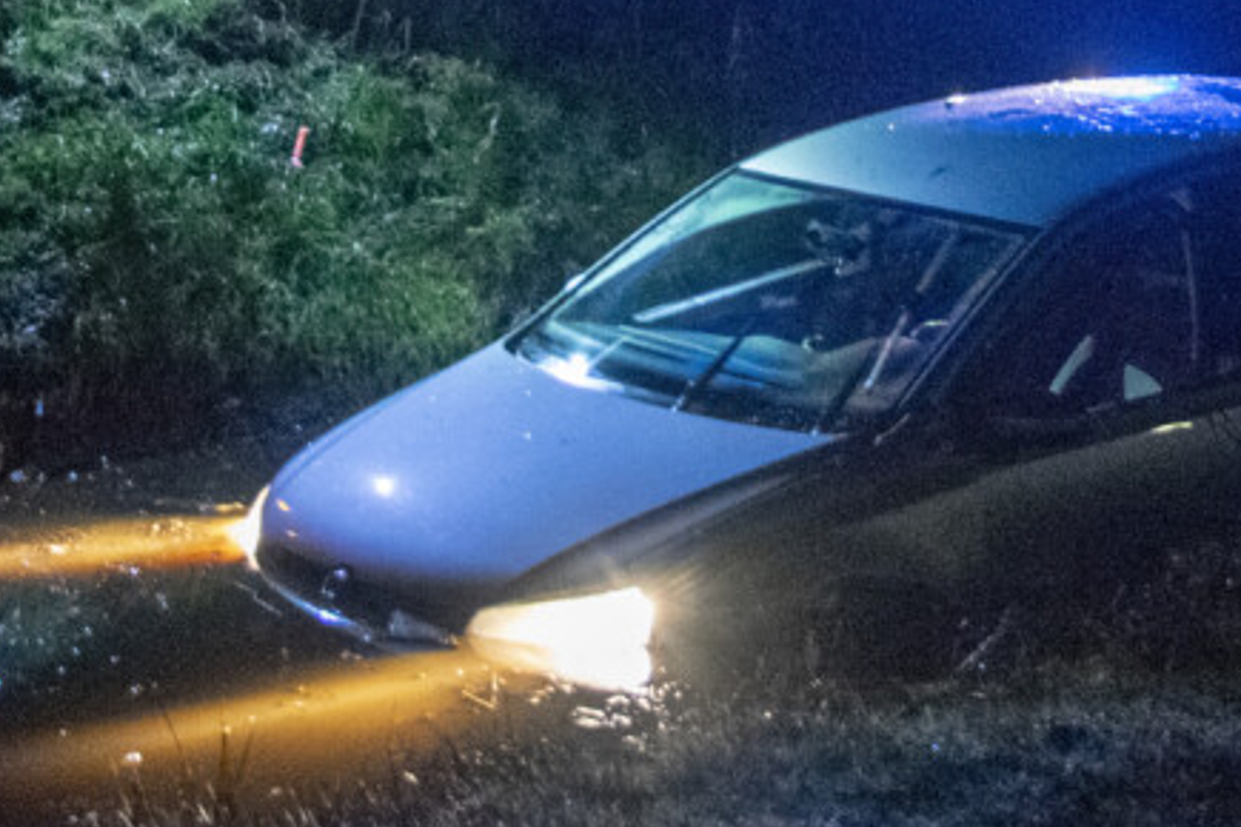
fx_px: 3654
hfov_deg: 19.3
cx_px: 713
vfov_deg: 12.7
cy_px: -121
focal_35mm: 106
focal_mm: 24
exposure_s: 1/40
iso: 4000
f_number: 3.8
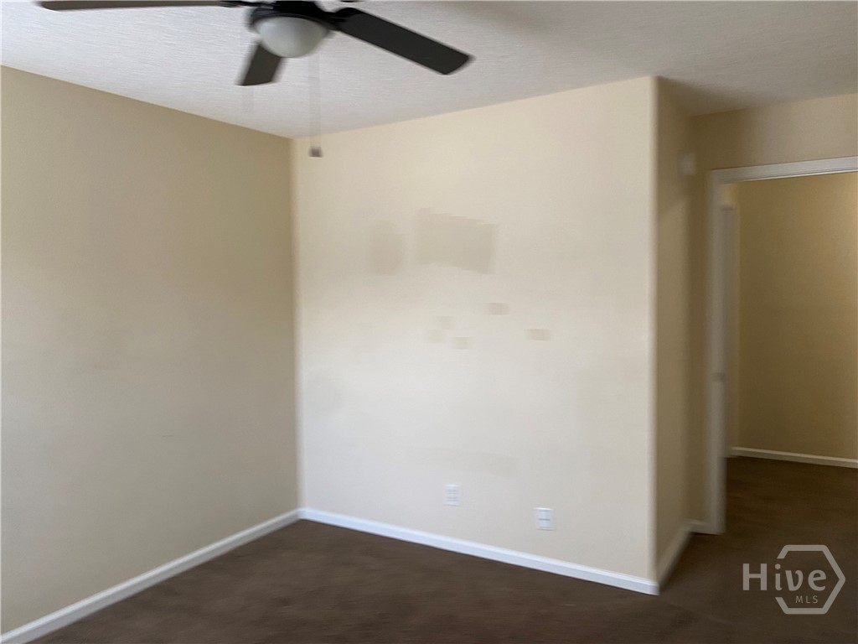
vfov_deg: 53.1
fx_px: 644
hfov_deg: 67.3
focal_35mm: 26
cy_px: 322
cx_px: 429
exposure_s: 1/60
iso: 80
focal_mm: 4.25
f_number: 1.8
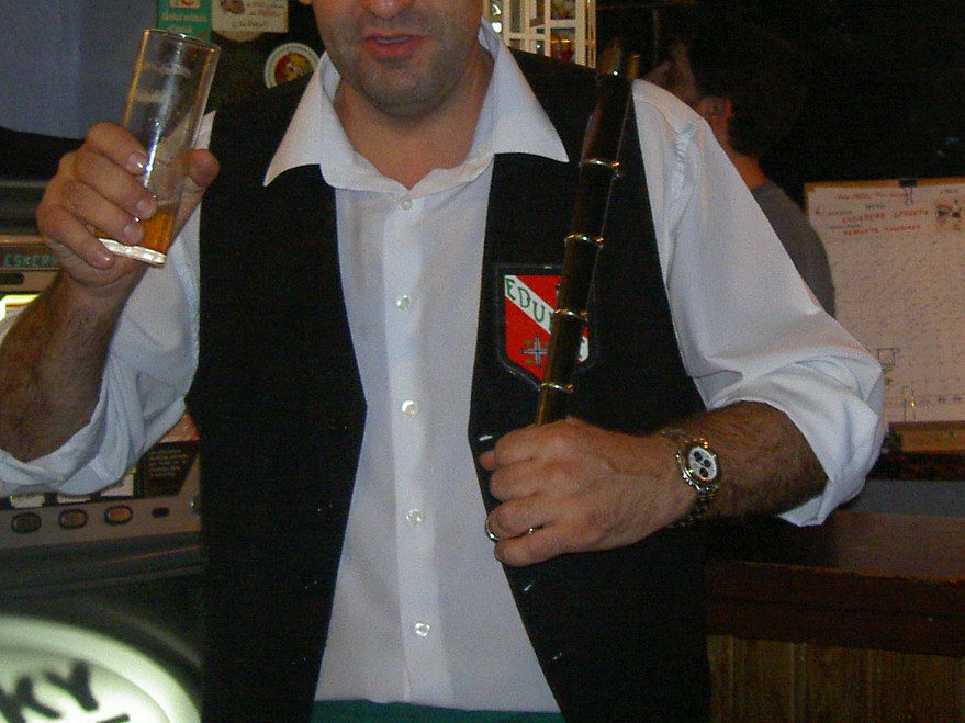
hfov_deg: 27.3
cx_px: 597
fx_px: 1979
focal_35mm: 71
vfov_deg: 20.3
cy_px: 69
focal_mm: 8
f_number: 2.8
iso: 100
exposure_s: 1/59.5
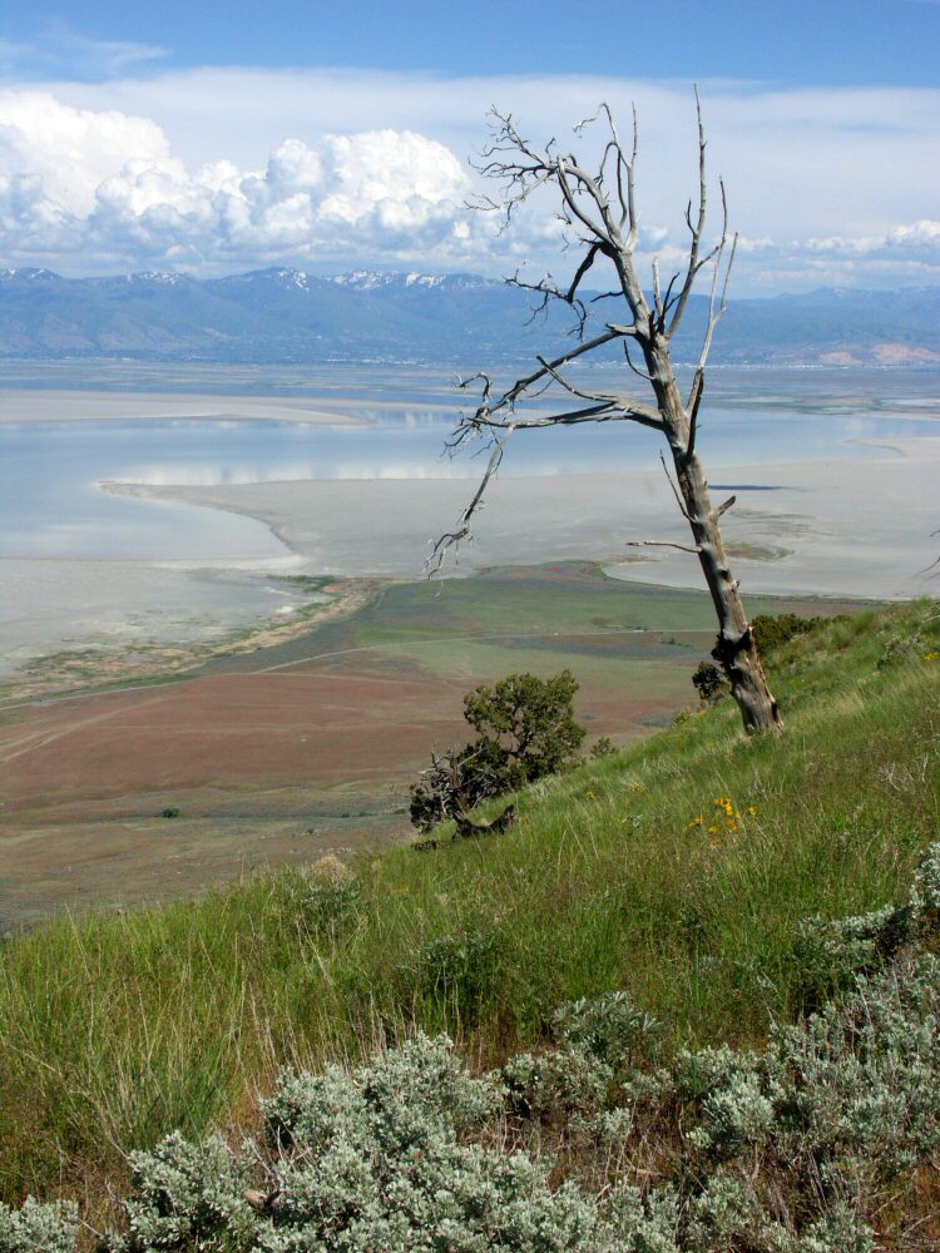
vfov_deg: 36.2
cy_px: 626
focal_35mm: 53
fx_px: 1919
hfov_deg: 27.5
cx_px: 470
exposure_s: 1/500
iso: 64
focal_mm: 13.59
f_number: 8
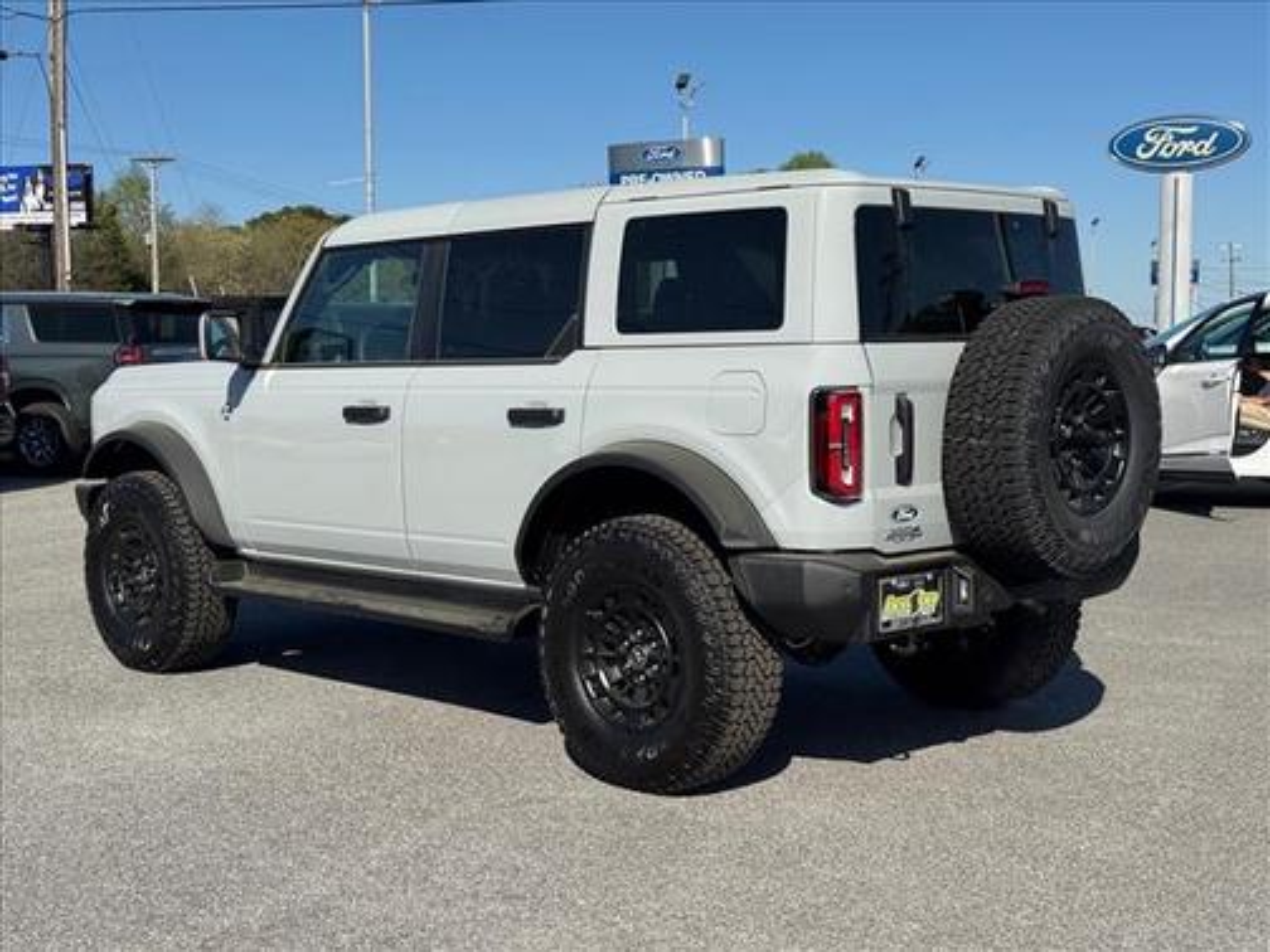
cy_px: 476
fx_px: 1761
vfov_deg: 30.3
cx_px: 635
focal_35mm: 48
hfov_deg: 39.7
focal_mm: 6.76
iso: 64
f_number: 1.78
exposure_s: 1/7092
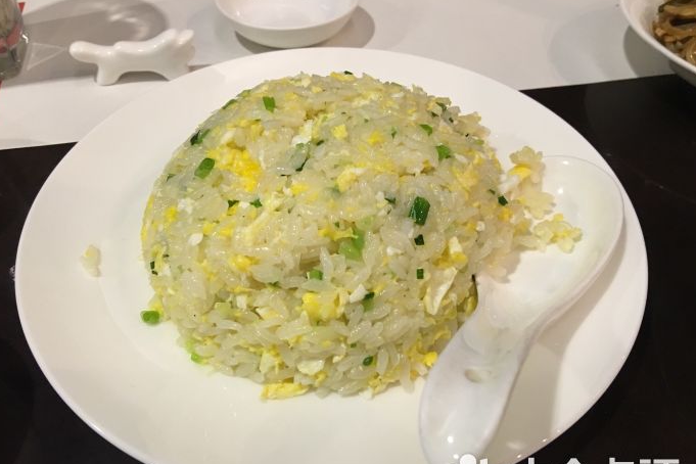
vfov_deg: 42.2
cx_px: 349
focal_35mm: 31
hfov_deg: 60.3
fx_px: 599
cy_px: 263
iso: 80
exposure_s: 1/10
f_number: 2.2
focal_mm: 4.15
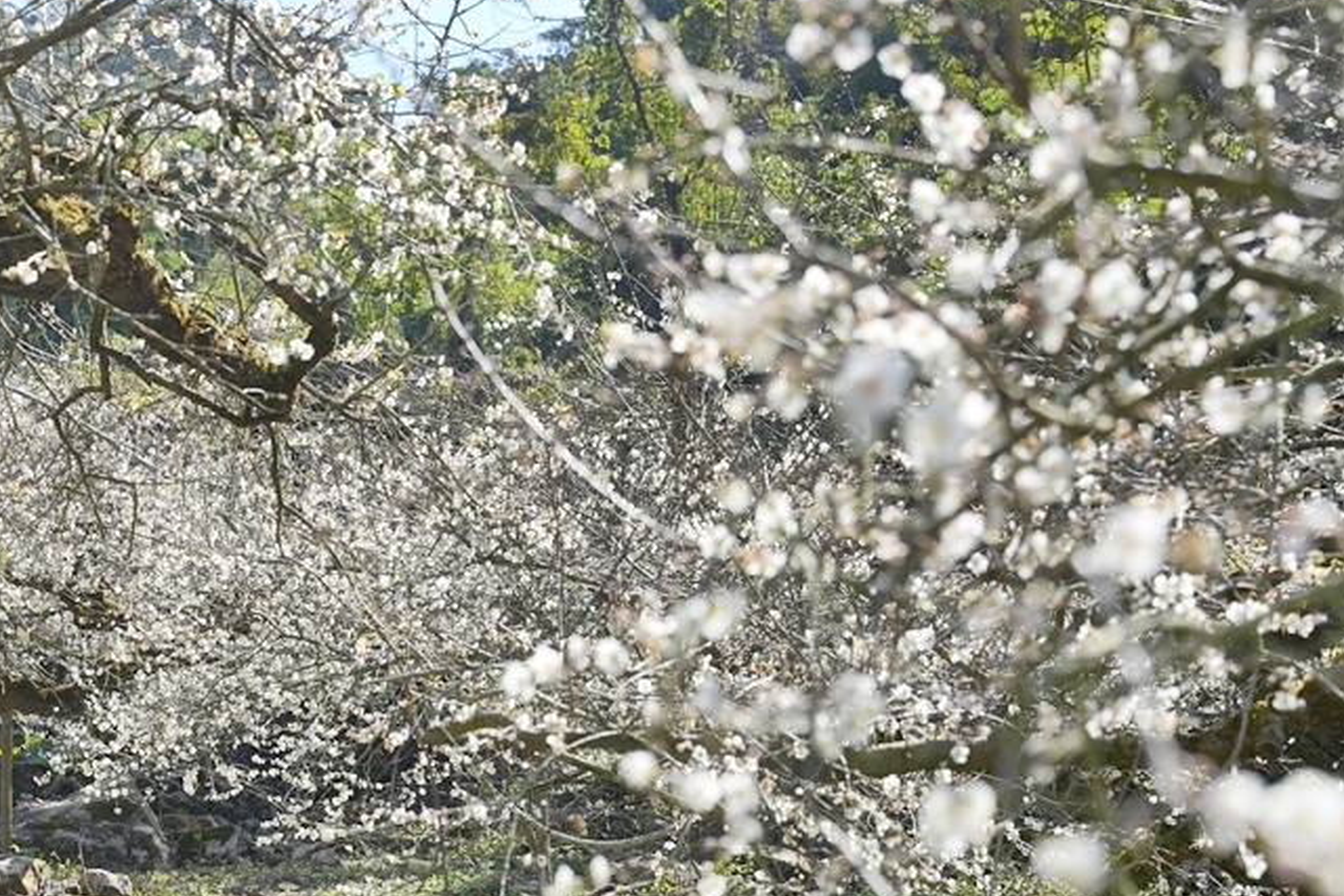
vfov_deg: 18.6
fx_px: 2712
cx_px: 382
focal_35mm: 73
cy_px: 685
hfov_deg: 27.5
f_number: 4.5
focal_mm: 45.4
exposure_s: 1/2500
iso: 640
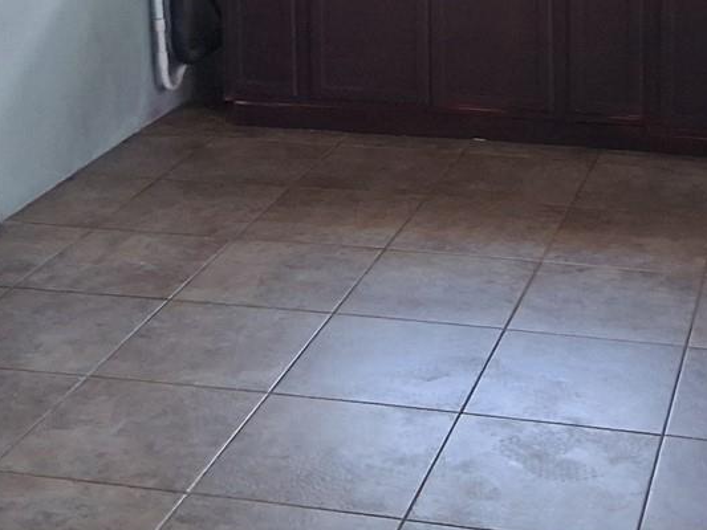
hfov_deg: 24.9
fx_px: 1593
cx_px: 480
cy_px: -148
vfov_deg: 17.8
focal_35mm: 78
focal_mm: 3.98
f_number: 1.8
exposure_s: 1/50
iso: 250
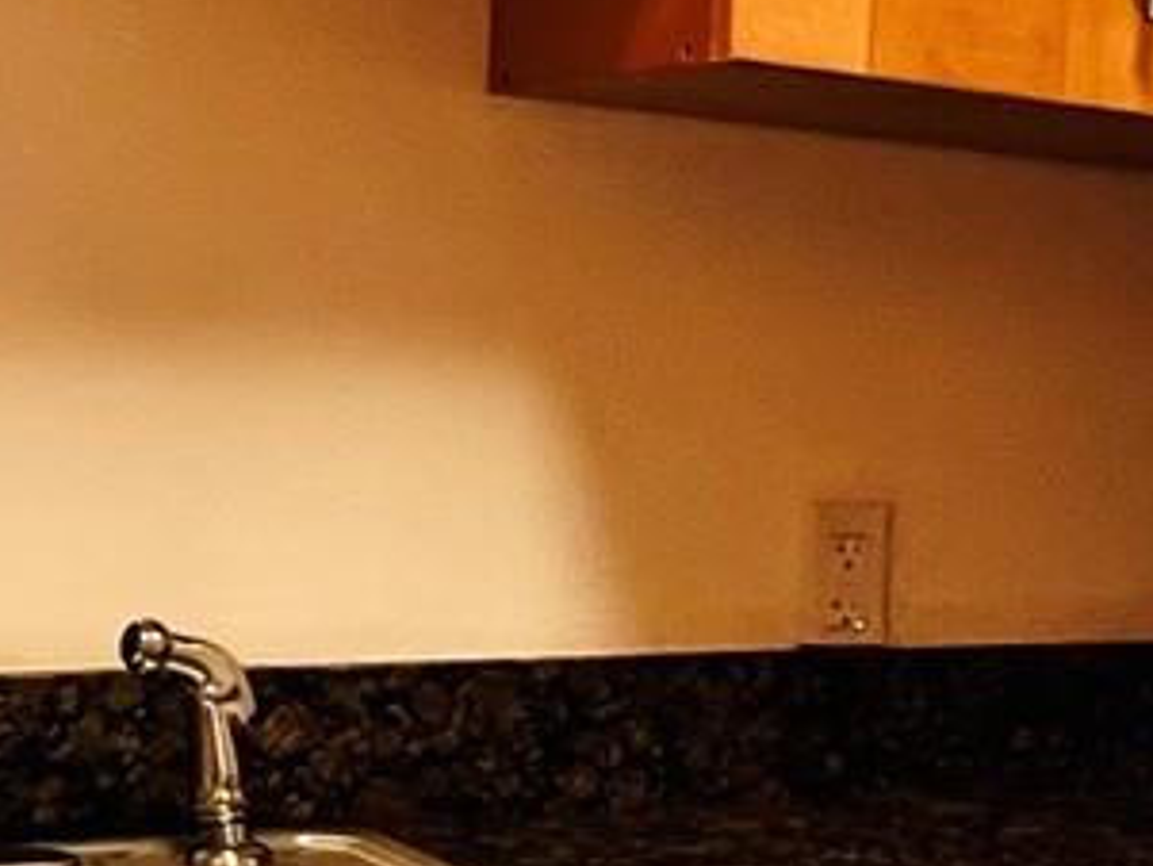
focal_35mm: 69
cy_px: 613
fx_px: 2299
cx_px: 1065
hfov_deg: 27.0
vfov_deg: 21.2
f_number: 1.8
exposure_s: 1/60
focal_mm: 1.57
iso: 400
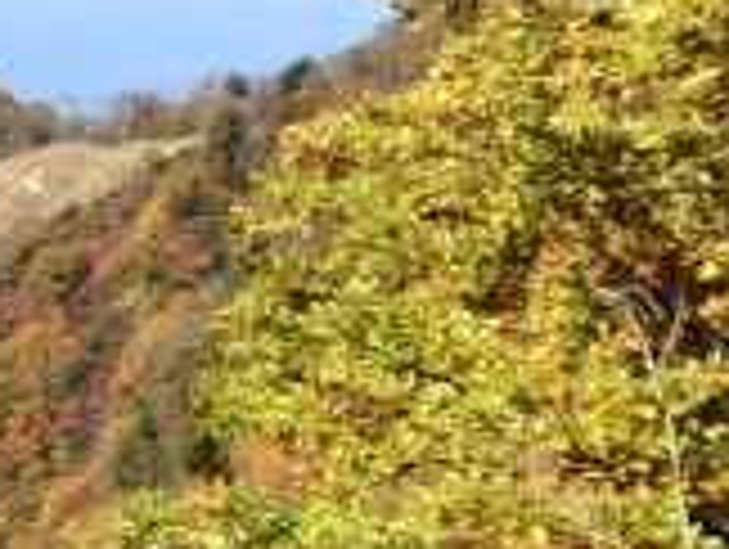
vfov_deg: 13.6
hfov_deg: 16.8
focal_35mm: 108
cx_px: -302
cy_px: 538
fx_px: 2278
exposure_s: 1/800
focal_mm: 6.1
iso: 100
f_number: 3.2
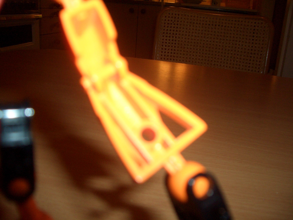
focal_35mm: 35
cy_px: 110
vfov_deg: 40.7
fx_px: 296
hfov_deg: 52.6
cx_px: 146
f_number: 2.6
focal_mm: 5.8
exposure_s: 1/60
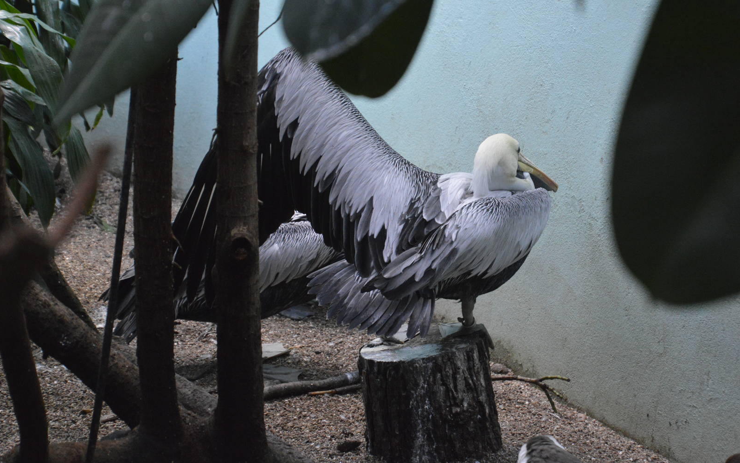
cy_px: 217
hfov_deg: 21.9
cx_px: 369
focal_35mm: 95
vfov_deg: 13.8
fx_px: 1916
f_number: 5
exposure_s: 1/160
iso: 3200
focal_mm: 62
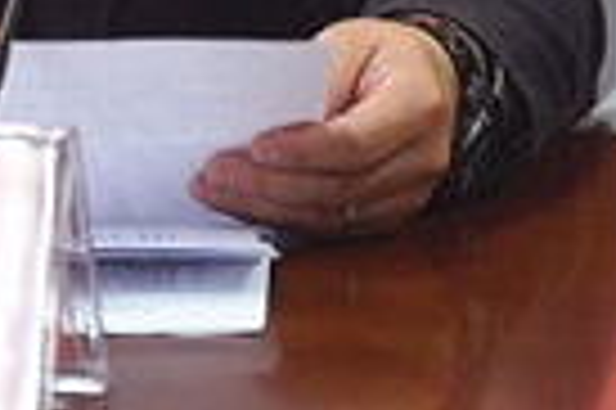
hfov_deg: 6.3
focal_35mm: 327
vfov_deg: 4.2
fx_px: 5589
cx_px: -108
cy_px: -318
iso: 1250
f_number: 4
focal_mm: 70
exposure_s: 1/160
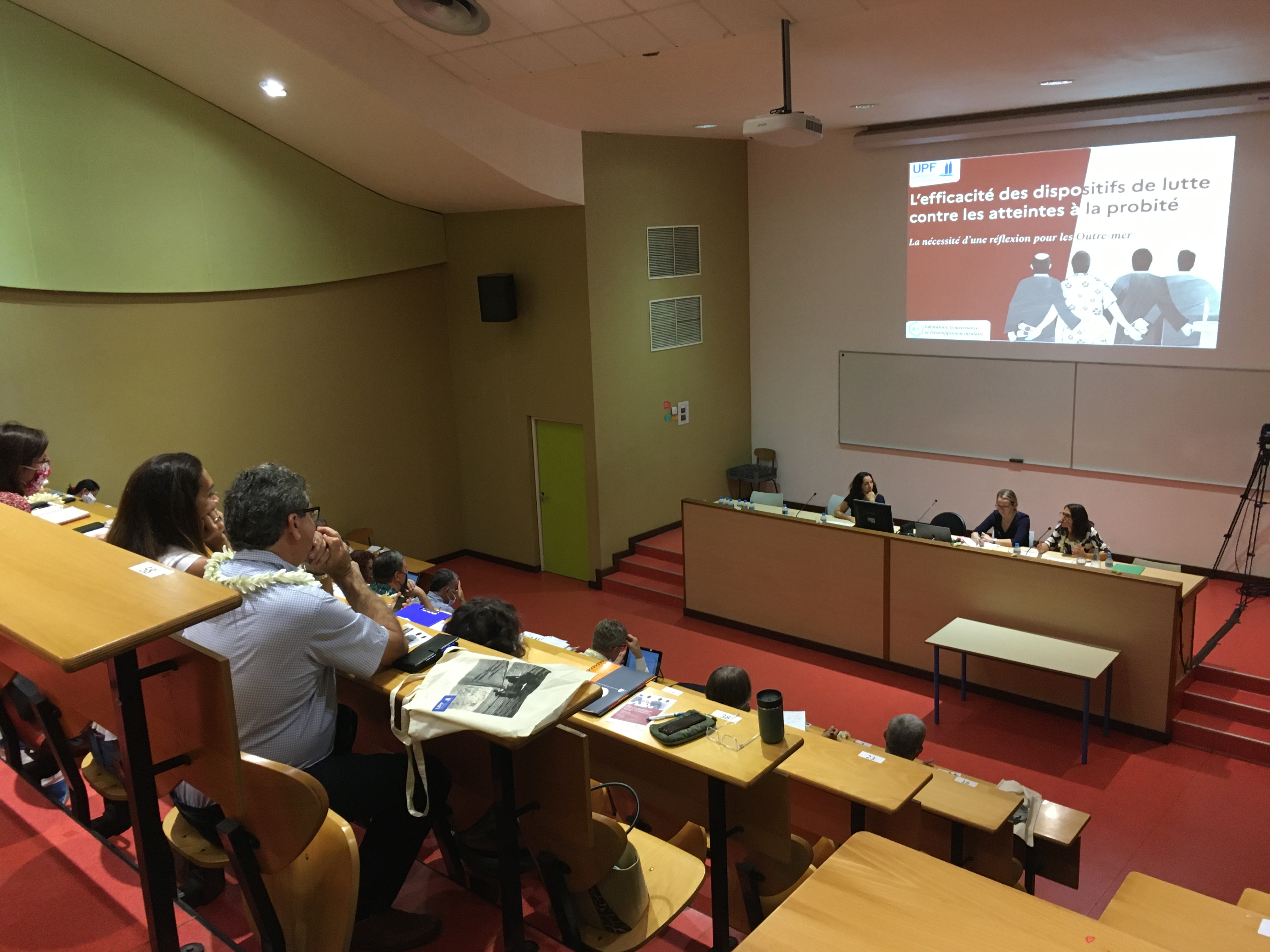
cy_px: 476
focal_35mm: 29
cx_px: 635
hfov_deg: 61.7
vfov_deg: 48.2
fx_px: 1064
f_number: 2.2
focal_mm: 4.15
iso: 125
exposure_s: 1/30
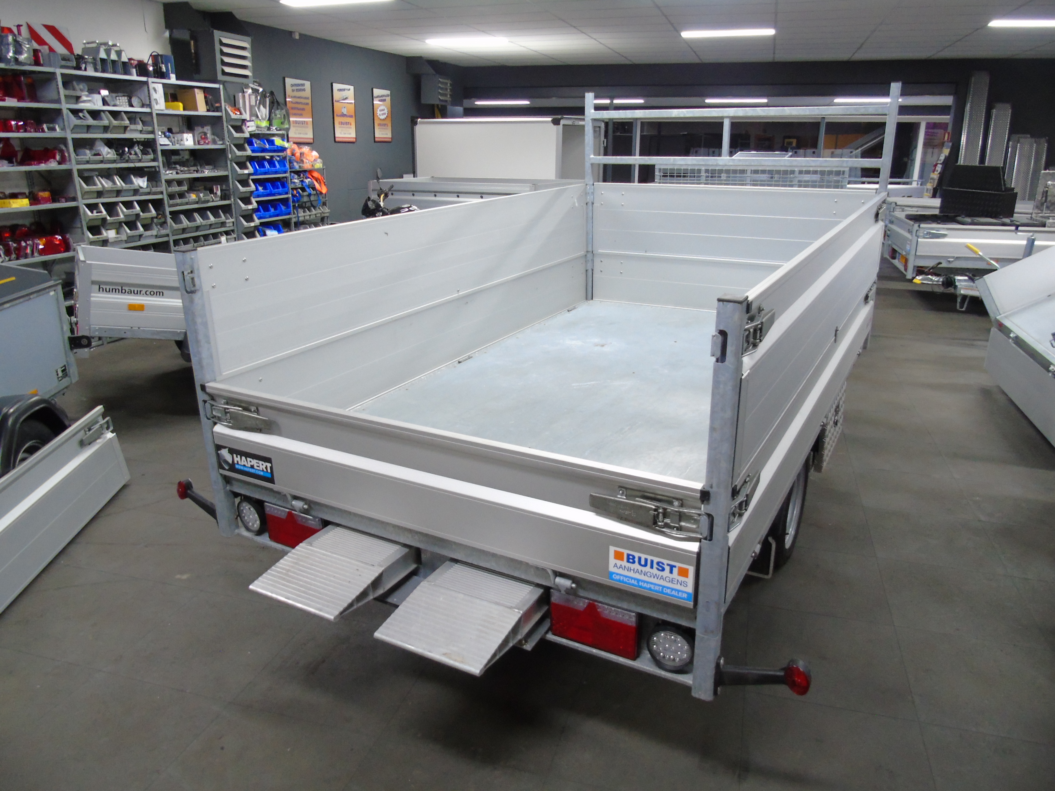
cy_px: 396
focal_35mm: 25
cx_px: 528
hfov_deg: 69.4
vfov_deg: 54.9
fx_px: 762
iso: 400
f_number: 3.4
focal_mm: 4.4
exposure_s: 1/10
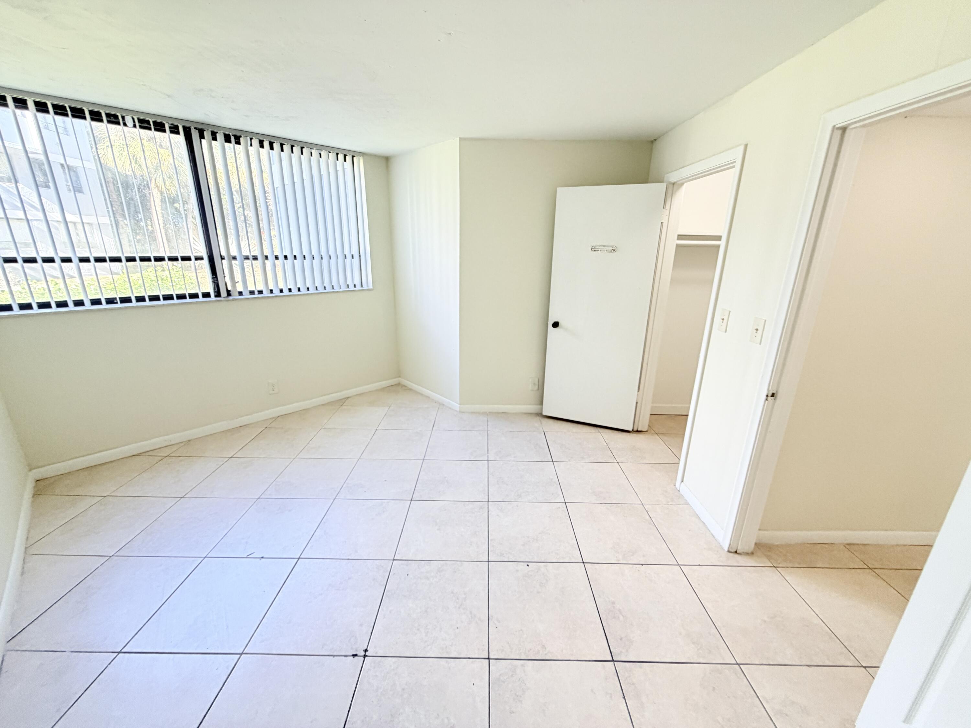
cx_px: 486
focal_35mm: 14
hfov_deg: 102.1
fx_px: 393
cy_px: 364
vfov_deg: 85.7
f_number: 2.2
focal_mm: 2.22
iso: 200
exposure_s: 1/60
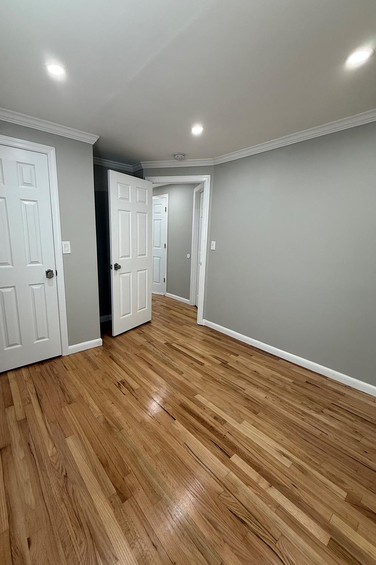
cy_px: 283
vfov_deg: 100.4
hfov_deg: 77.0
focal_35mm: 15
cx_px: 166
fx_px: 235
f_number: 2.2
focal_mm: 2.22
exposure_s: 1/120
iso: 125
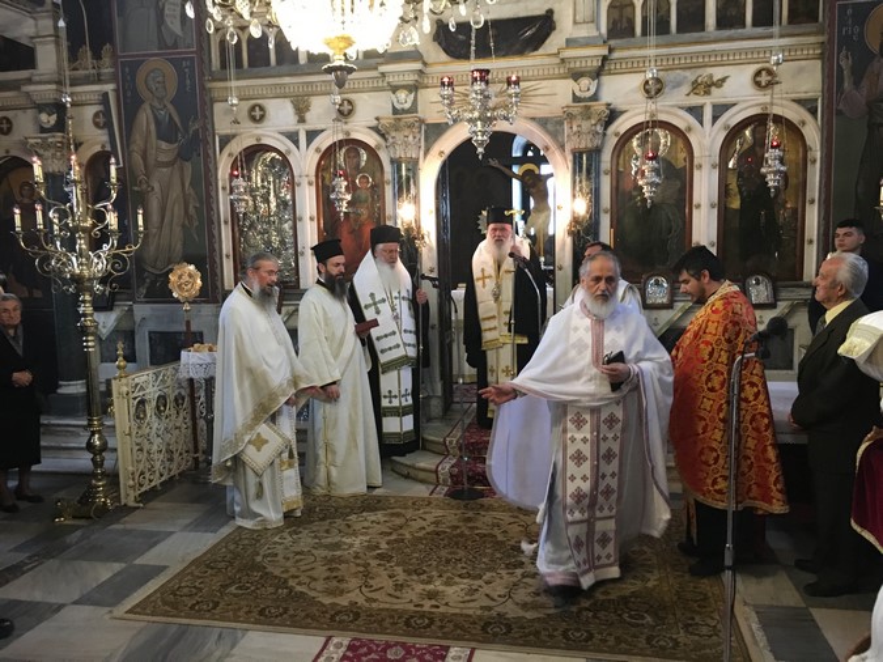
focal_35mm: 29
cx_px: 442
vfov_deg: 48.2
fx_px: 740
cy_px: 331
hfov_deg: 61.7
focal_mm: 4.15
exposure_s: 1/17
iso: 200
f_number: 2.2
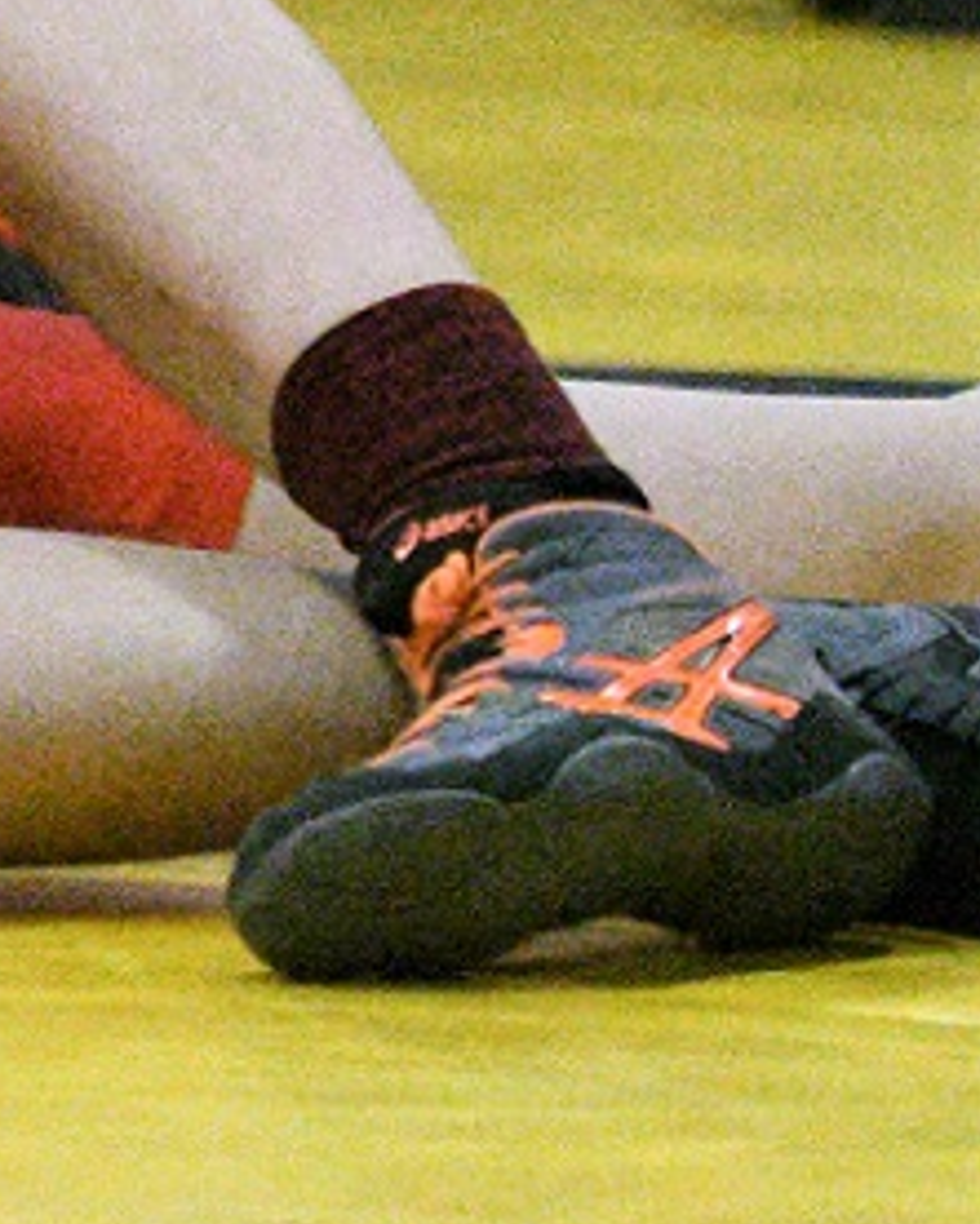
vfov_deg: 2.8
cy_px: -86
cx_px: -1242
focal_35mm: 691
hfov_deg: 2.2
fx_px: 25028
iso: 40000
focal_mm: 135
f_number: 2.8
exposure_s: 1/2000
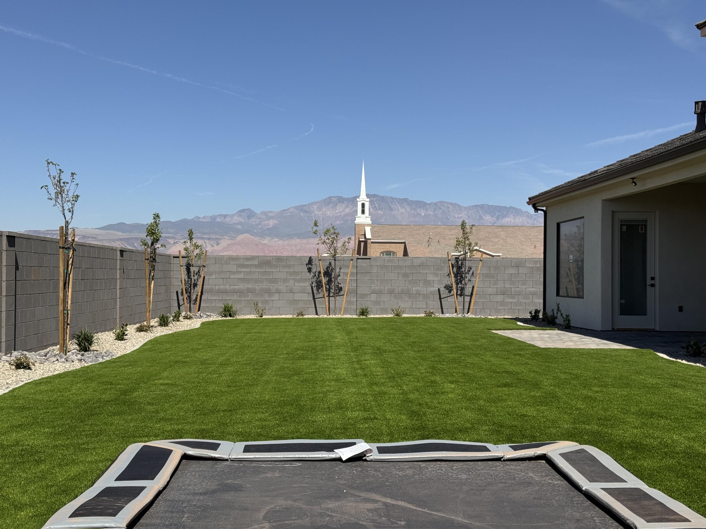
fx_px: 979
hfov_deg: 39.7
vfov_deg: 30.3
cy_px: 264
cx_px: 353
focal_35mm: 48
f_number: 1.78
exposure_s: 1/6410
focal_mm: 6.76
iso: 64
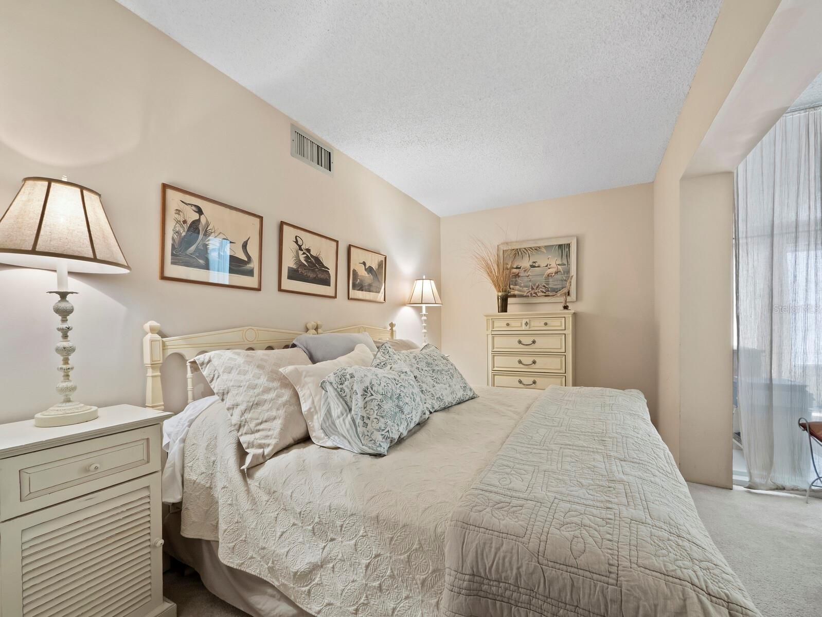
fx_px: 333
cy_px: 308
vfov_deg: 85.7
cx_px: 411
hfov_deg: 102.0
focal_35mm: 14
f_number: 11
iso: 320
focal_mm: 7
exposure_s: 1
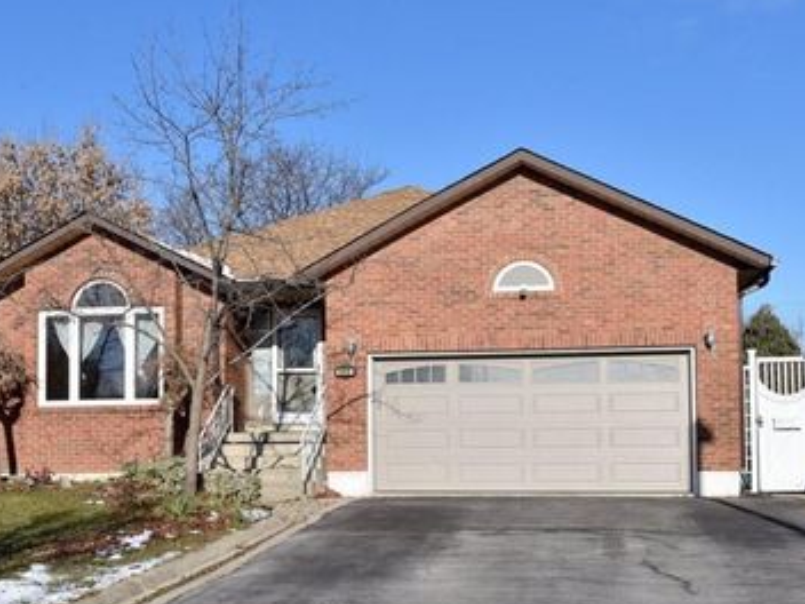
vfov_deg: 35.0
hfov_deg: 45.7
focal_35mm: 41
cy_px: 360
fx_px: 953
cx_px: 373
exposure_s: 1/800
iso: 500
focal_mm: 30
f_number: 14
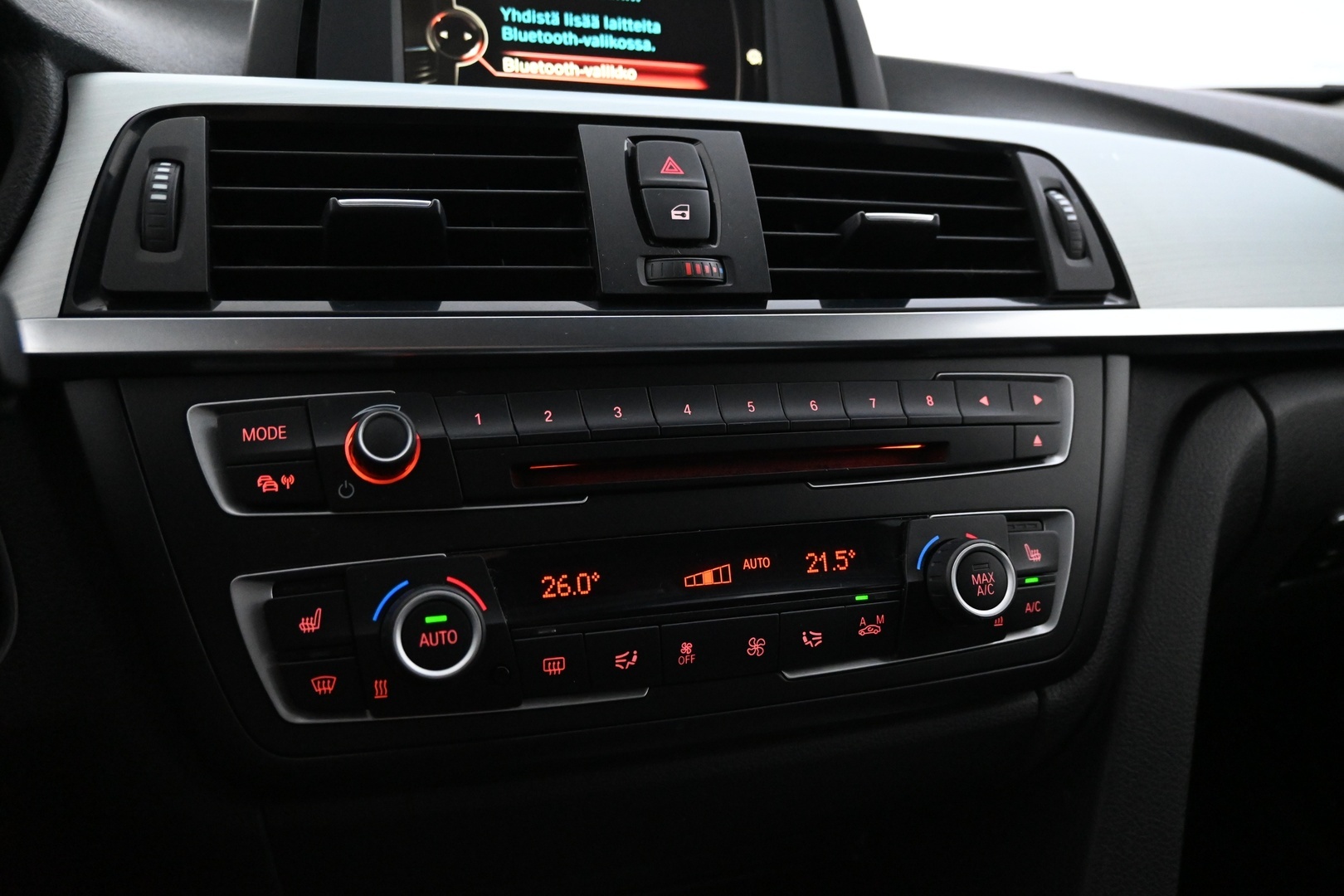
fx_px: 1092
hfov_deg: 63.2
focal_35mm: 29
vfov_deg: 44.6
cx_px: 672
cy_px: 448
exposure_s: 1/30
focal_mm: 19.5
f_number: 3.8
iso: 5000
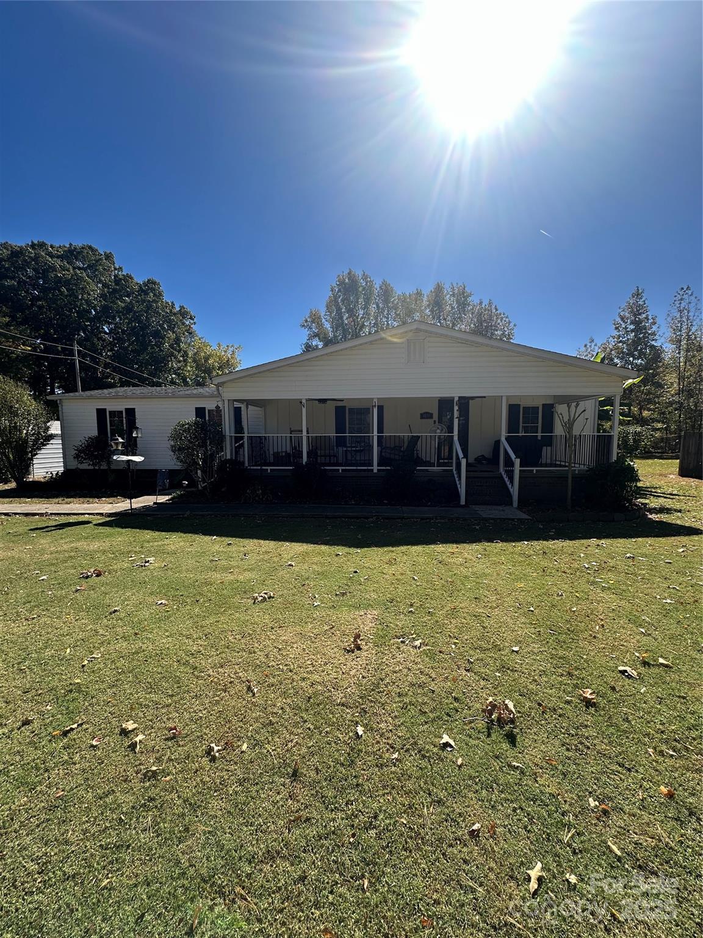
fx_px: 379
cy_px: 469
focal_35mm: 14
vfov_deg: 102.1
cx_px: 352
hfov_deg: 85.7
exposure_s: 1/1350
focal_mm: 2.22
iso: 50
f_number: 2.2
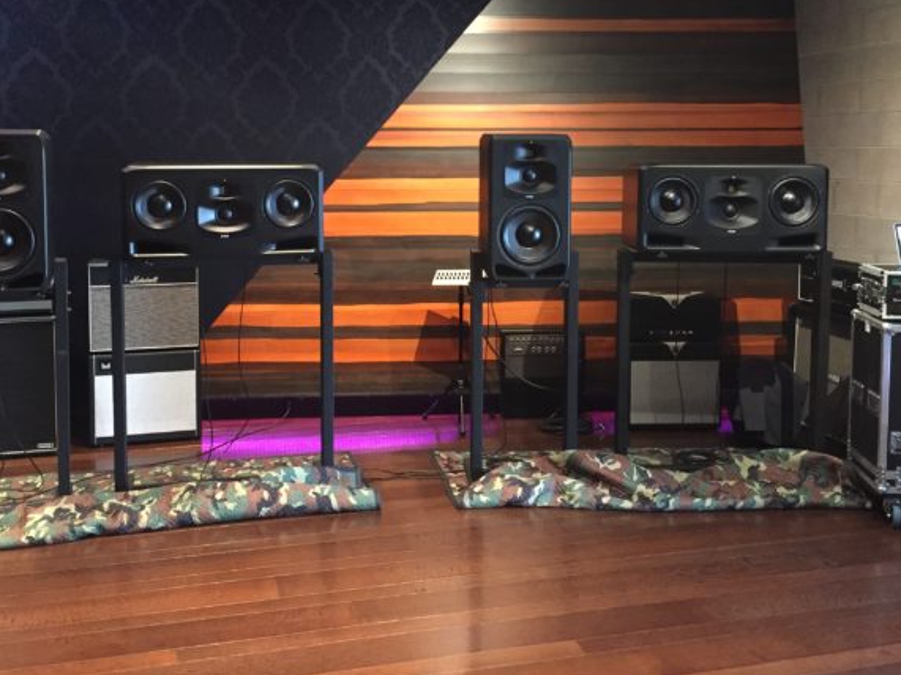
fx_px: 1015
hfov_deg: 47.9
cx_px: 453
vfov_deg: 36.5
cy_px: 229
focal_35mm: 39
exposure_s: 1/15
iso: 250
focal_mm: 4.15
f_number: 2.2
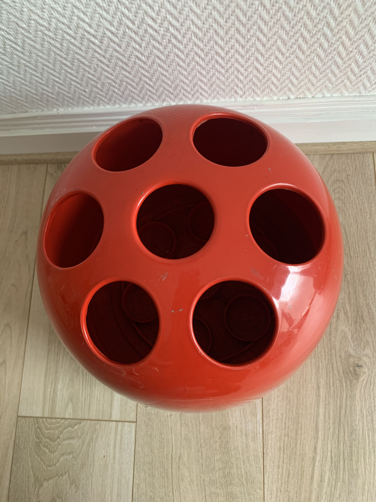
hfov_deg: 53.1
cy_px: 251
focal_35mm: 26
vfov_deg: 67.3
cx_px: 188
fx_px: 377
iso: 200
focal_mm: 4.25
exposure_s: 1/60
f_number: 1.8
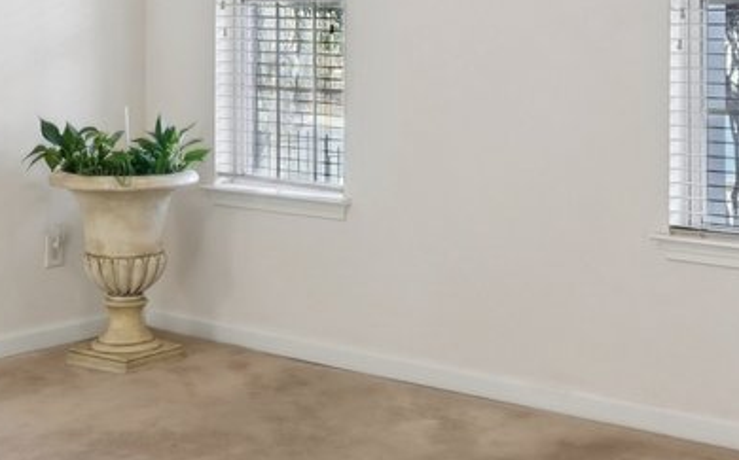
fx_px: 1509
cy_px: -1
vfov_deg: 17.0
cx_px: 368
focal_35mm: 75
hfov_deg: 27.5
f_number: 8
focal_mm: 14
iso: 320
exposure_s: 1/10
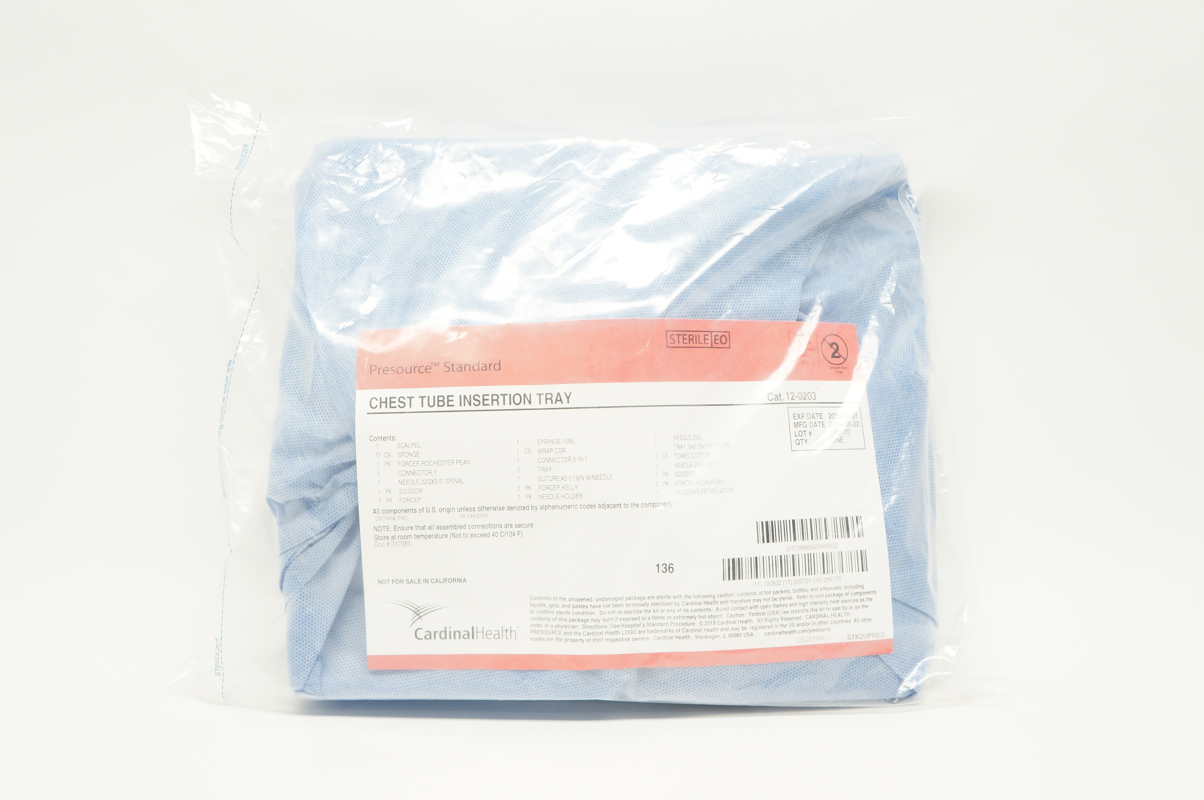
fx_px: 1253
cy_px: 400
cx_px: 602
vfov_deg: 35.4
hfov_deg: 51.3
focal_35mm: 38
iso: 400
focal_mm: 25
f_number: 7.1
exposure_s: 1/30
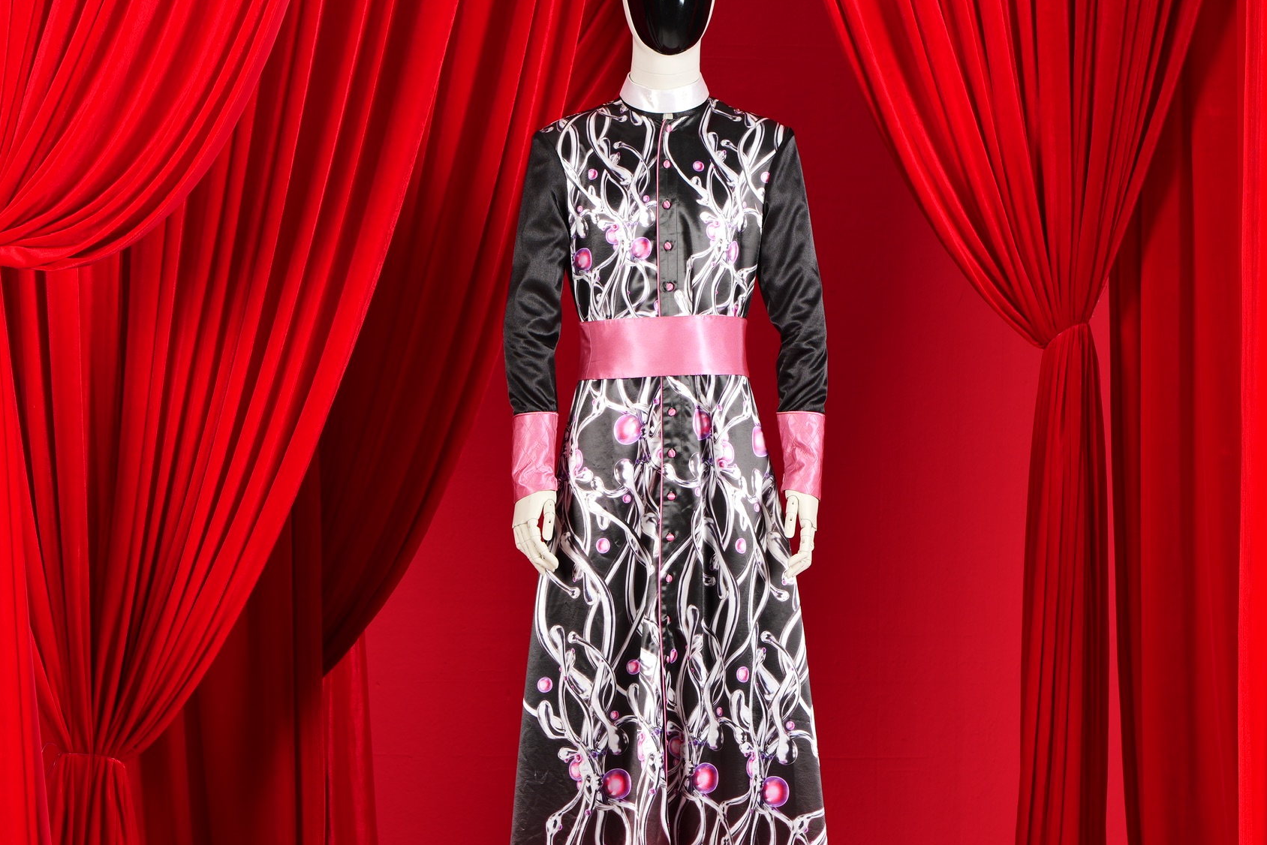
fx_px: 4083
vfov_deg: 11.8
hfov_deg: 17.6
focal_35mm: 116
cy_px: 482
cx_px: 684
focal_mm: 85
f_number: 5.6
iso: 100
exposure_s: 1/100
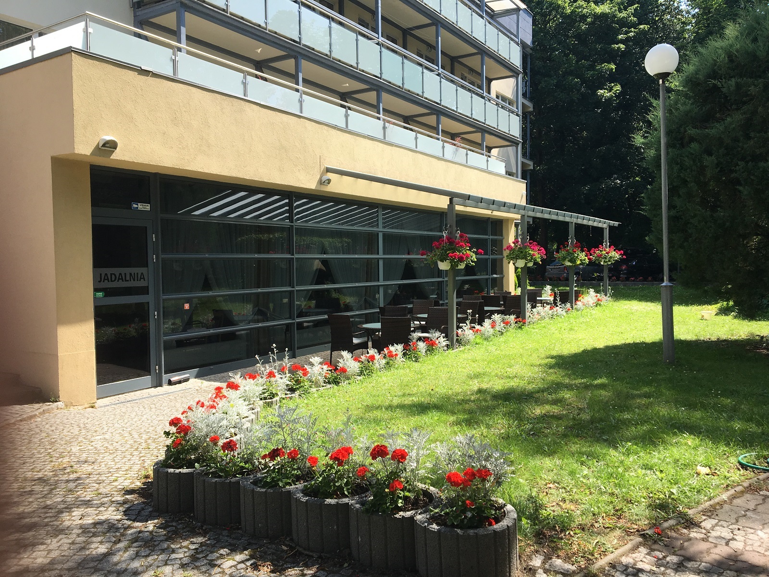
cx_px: 384
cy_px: 288
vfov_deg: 48.2
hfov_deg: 61.7
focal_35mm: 29
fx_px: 644
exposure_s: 1/693
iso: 25
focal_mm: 4.15
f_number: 2.2
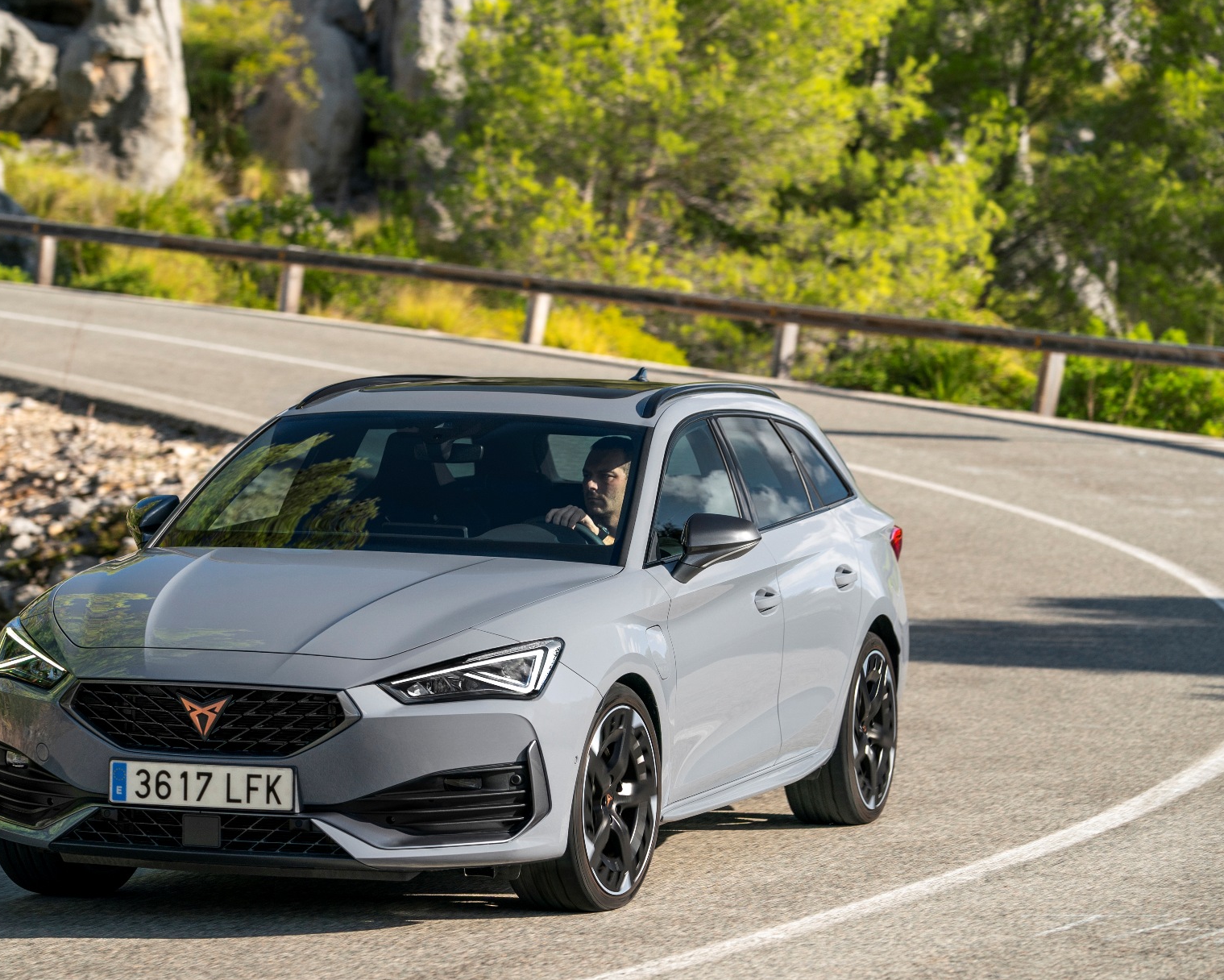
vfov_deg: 11.9
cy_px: 489
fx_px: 4711
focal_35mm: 130
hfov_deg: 14.8
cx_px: 536
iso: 160
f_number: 4
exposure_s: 1/400
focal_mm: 104
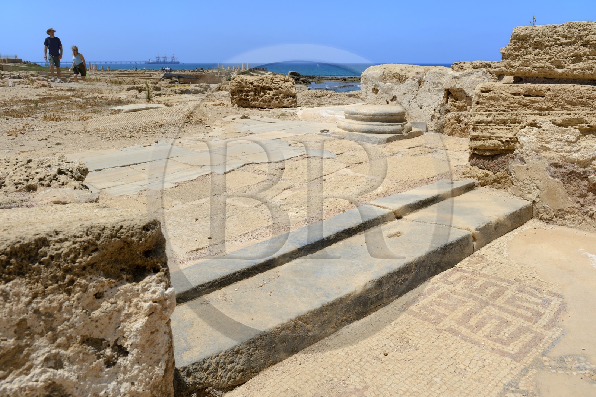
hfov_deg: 63.7
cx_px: 298
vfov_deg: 44.9
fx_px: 480
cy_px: 198
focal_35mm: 29
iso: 100
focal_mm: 29
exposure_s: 1/160
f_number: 16
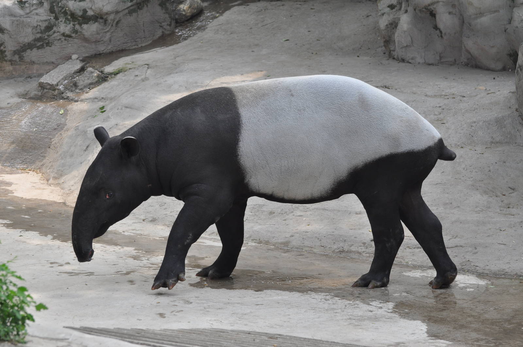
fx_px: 1959
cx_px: 262
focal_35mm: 135
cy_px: 174
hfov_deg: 15.2
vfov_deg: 10.1
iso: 400
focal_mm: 90
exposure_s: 1/400
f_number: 5
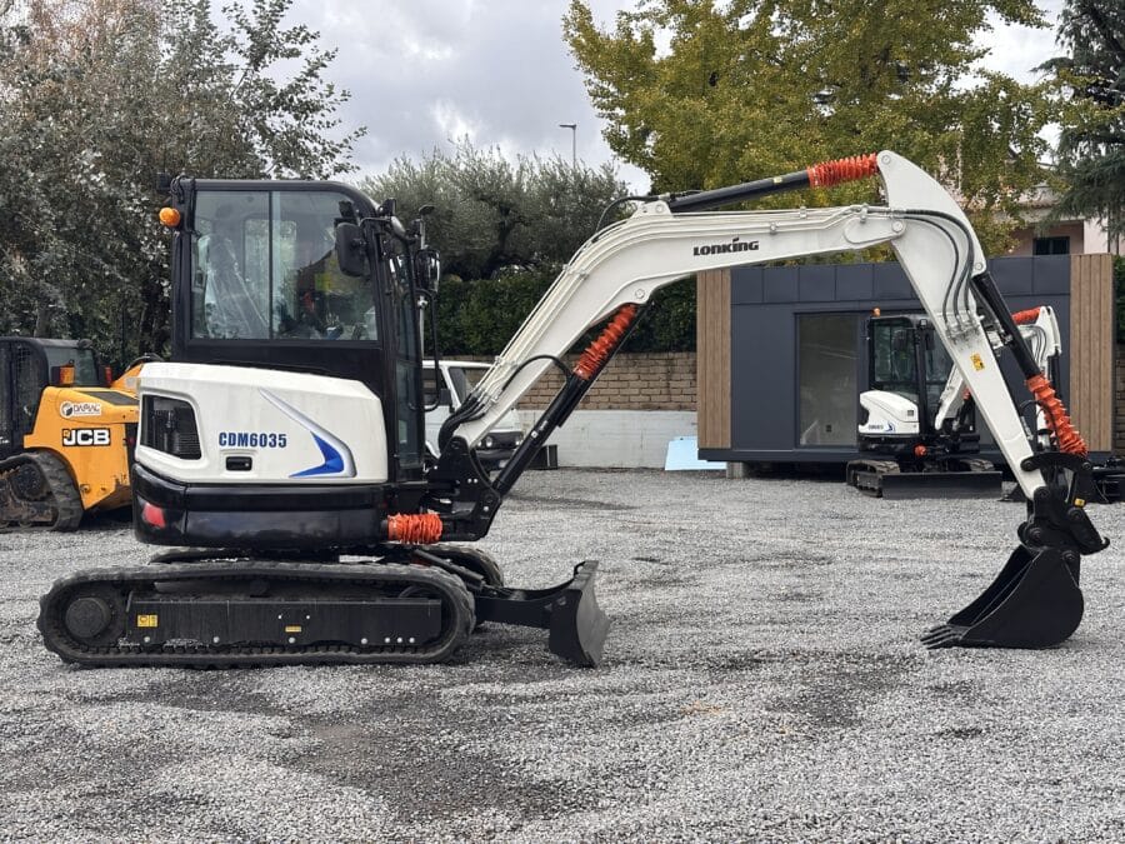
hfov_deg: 39.7
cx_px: 562
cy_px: 422
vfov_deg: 30.3
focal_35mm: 48
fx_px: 1560
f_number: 1.78
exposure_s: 1/980
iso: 64
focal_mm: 6.86
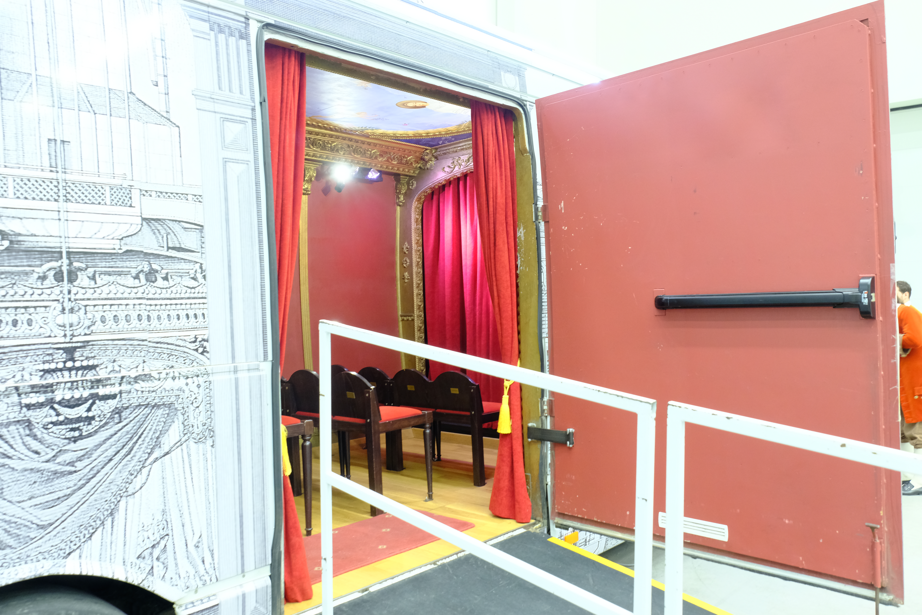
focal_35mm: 27
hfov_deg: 67.4
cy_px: 308
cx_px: 461
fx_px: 691
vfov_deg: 47.9
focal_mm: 18
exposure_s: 1/3.5
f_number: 5.6
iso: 1600
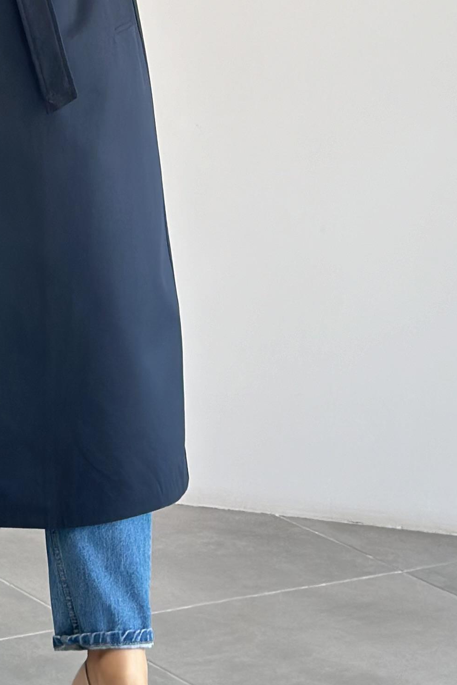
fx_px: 2589
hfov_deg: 10.0
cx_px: -25
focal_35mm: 136
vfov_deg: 14.8
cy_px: -47
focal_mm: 6.86
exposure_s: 1/284
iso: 80
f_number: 1.78
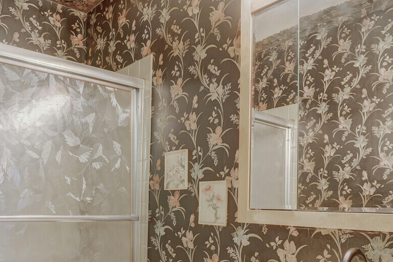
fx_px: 360
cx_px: 185
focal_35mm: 33
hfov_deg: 57.2
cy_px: 203
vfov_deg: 38.7
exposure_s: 1/25
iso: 800
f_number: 4
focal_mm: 16
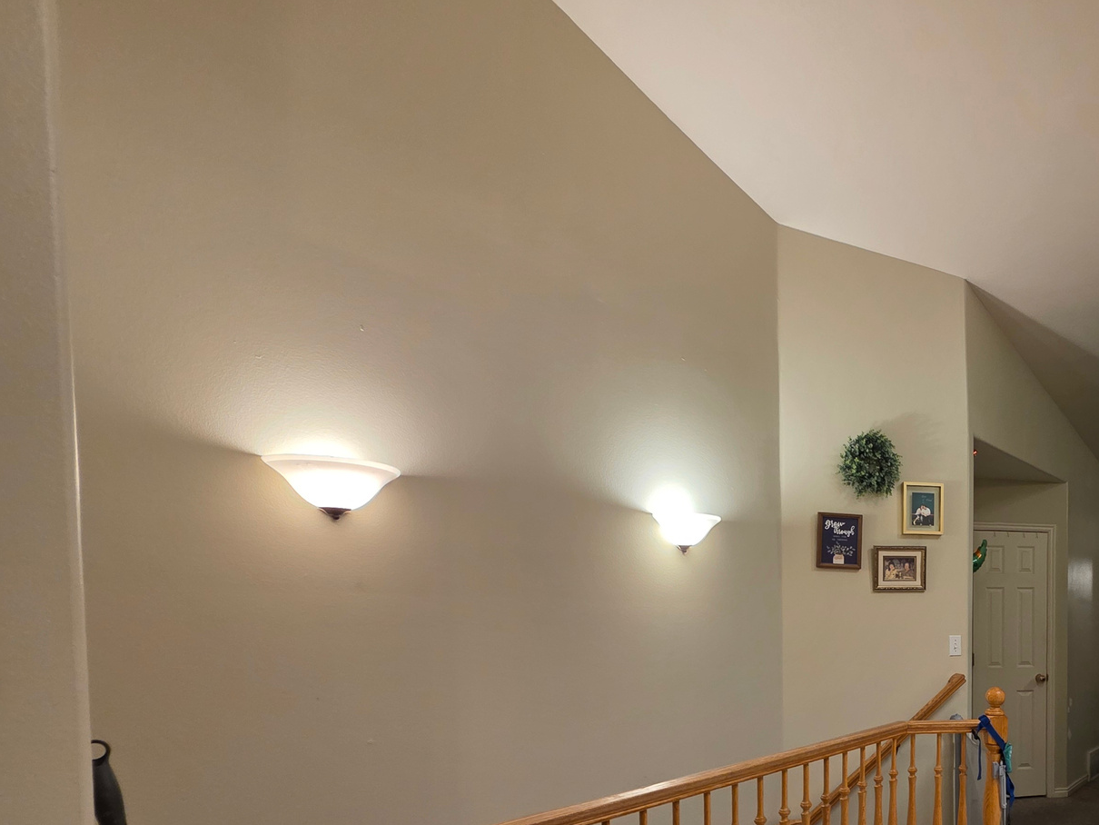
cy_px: 645
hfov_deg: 67.5
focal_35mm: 22
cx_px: 912
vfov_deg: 57.1
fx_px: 699
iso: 160
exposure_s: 1/60
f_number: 1.9
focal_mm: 2.2
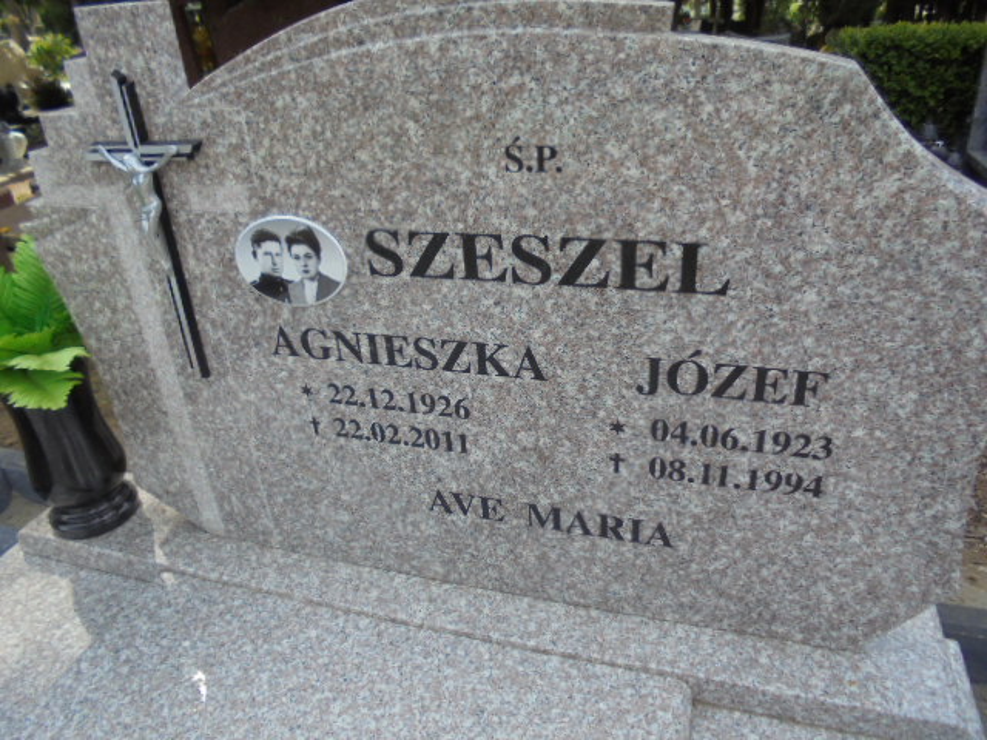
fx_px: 741
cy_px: 370
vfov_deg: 53.1
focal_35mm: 26
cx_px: 494
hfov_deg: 67.3
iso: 100
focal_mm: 4.6
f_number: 3.5
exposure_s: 1/250
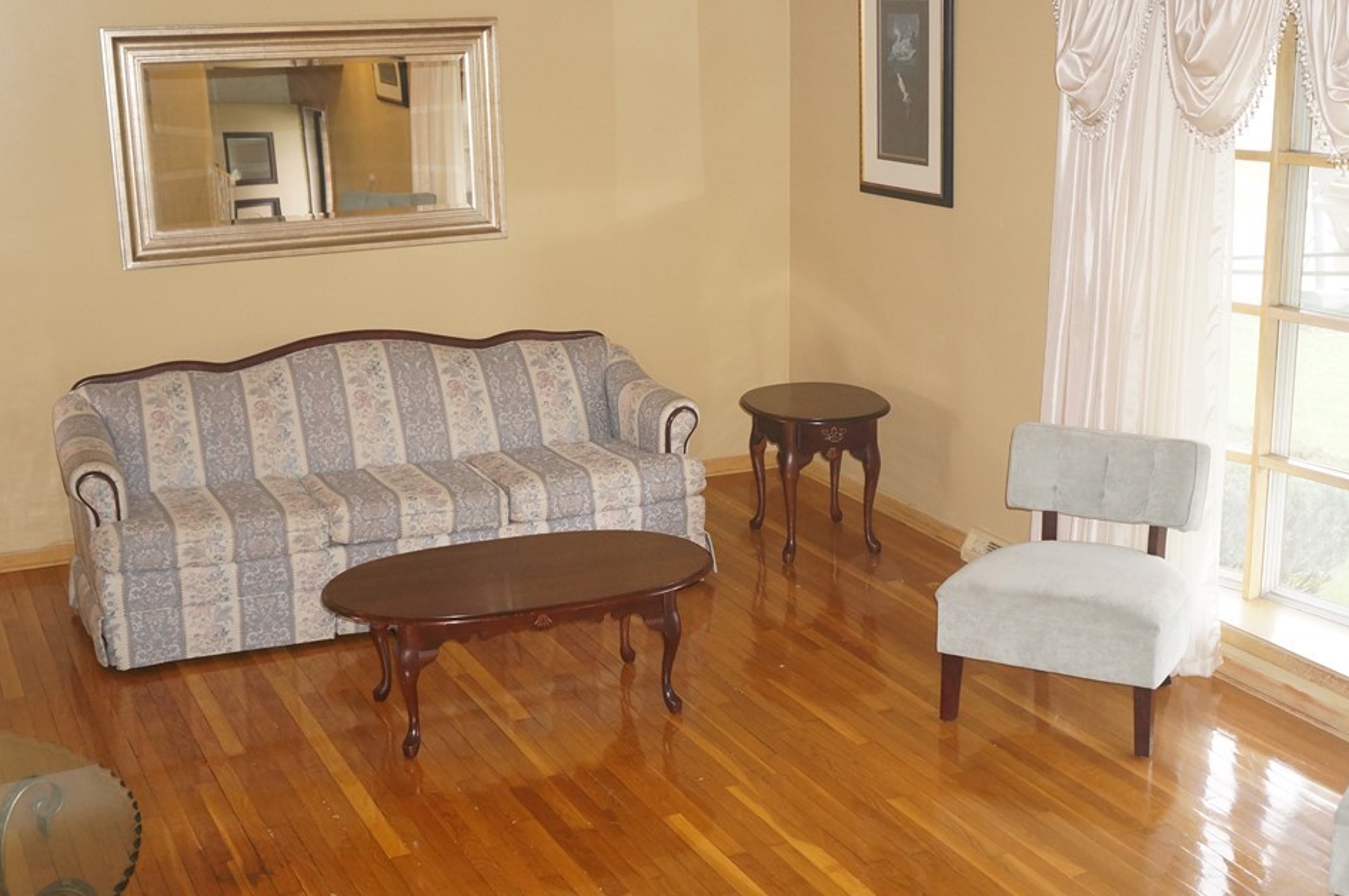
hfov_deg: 42.2
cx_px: 746
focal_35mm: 47
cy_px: 424
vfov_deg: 28.8
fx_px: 1743
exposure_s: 1/60
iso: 1250
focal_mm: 27
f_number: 4
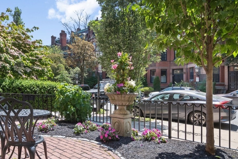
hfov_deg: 68.7
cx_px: 85
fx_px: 170
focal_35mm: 26
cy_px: 82
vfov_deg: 50.1
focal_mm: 13
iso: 640
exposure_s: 1/1600
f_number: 5
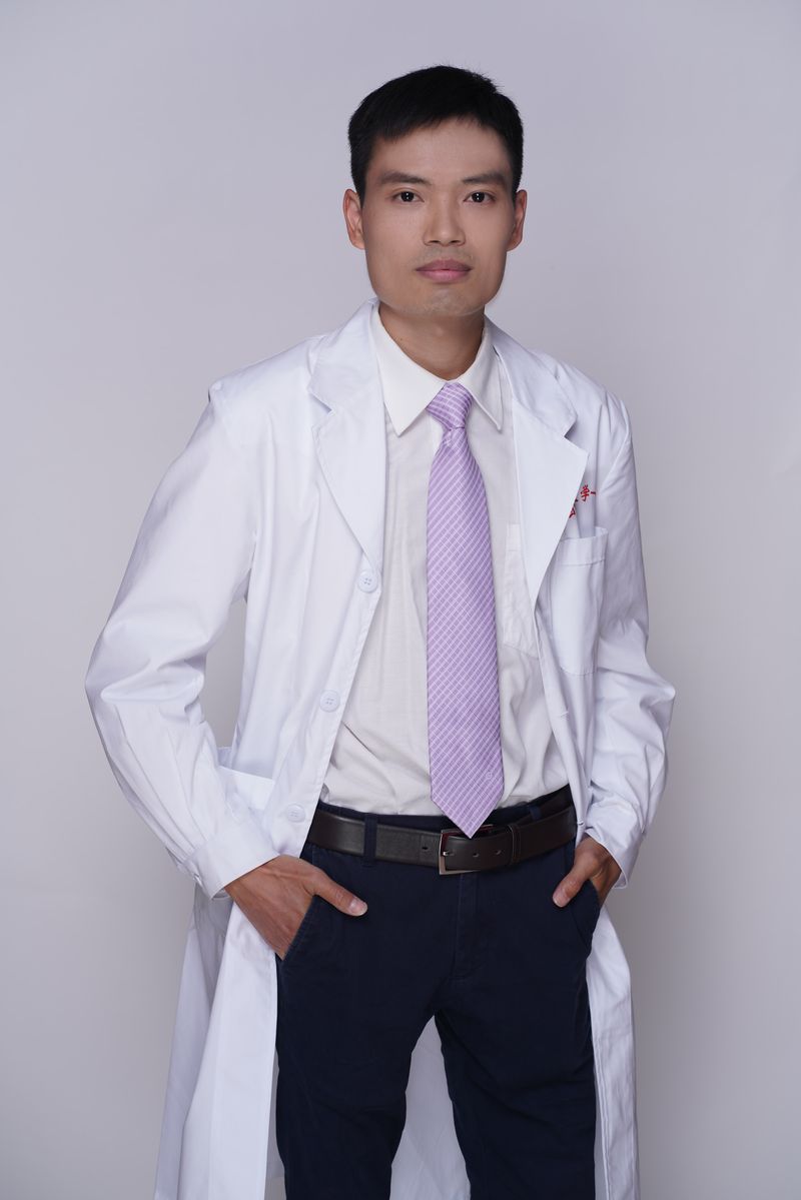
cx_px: 400
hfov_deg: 16.1
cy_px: 600
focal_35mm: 85
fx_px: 2835
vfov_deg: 23.9
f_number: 5.6
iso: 100
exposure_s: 1/160
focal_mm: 85
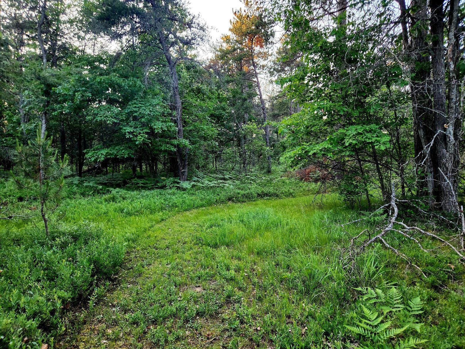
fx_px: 309
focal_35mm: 23
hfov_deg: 73.9
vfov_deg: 58.9
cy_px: 174
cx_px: 232
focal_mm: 5.4
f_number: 1.8
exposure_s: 1/182
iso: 200
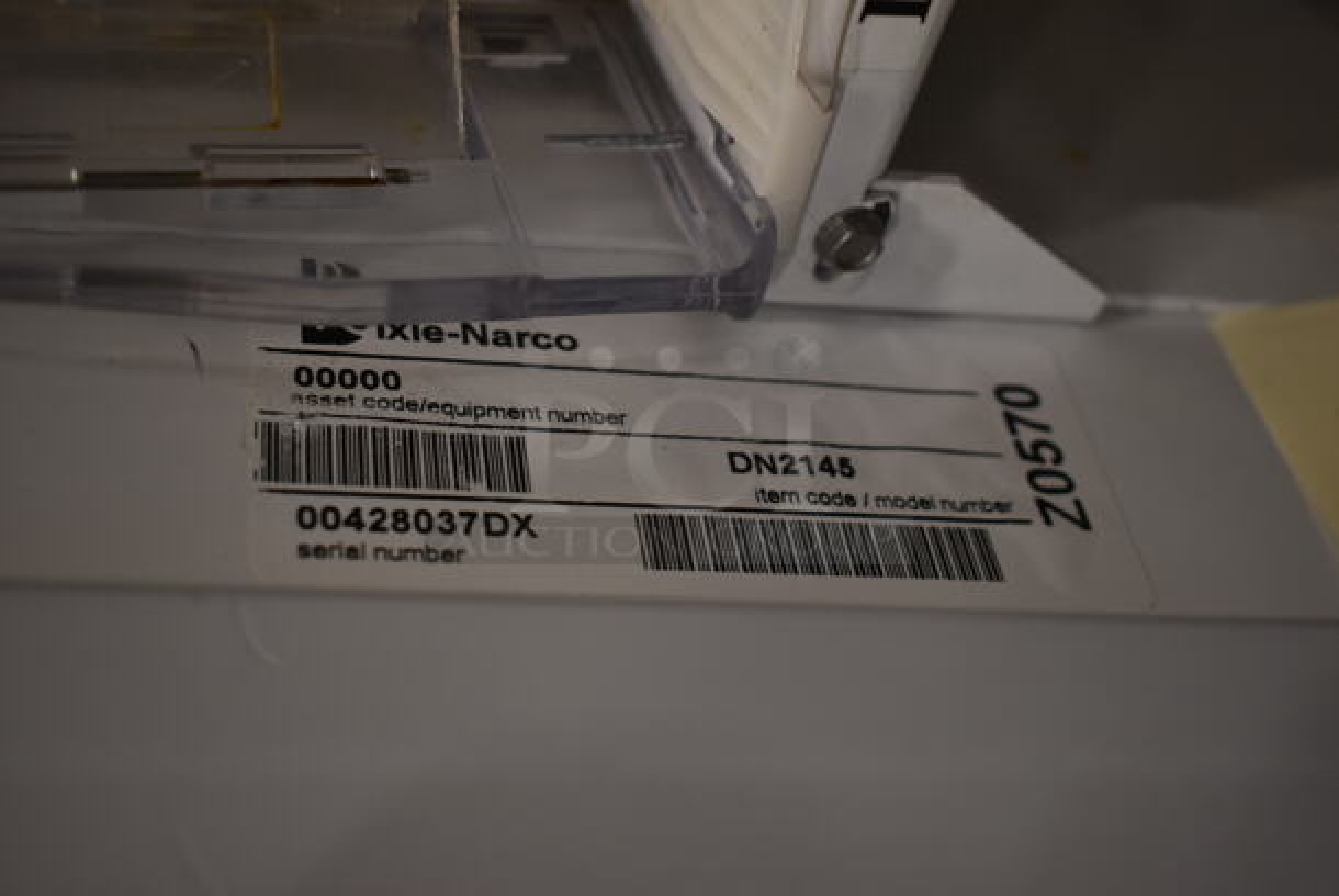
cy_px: 448
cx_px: 670
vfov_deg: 29.0
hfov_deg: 42.3
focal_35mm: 46
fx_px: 1731
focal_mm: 31
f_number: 4.2
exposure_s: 1/50
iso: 800
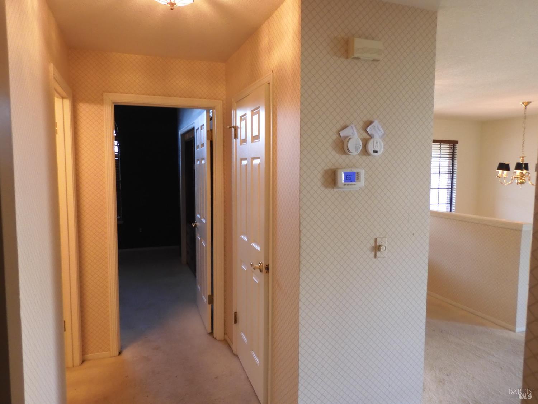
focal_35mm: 24
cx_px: 269
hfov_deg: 71.6
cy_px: 202
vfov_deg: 56.8
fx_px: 373
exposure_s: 1/30
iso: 400
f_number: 3.4
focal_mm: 4.3
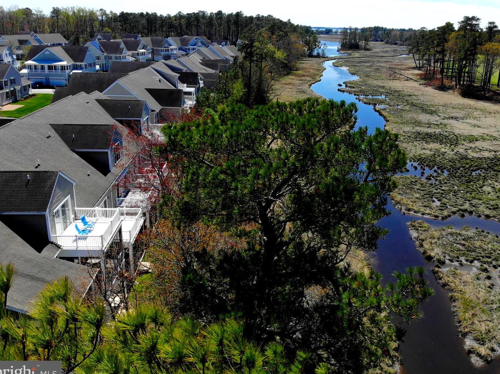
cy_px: 159
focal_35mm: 29
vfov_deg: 48.0
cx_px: 290
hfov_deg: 61.3
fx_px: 419
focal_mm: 4.5
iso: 100
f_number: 2.8
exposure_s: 1/970
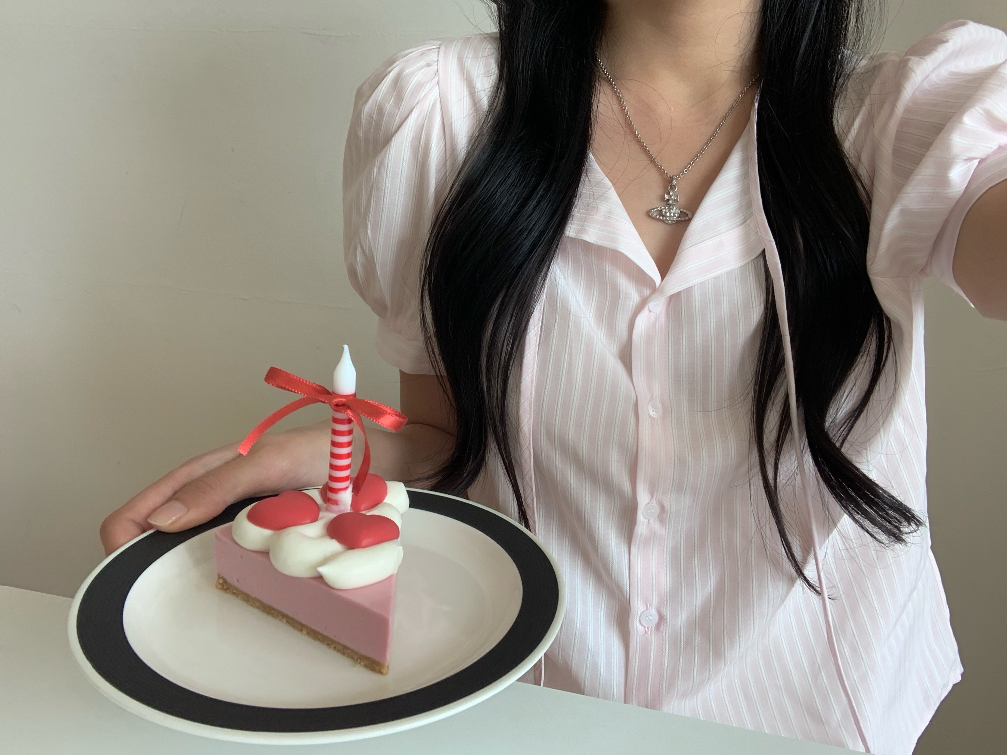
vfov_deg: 44.2
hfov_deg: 56.8
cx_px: 504
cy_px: 378
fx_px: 931
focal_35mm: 32
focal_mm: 2.87
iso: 32
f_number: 2.2
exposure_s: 1/121
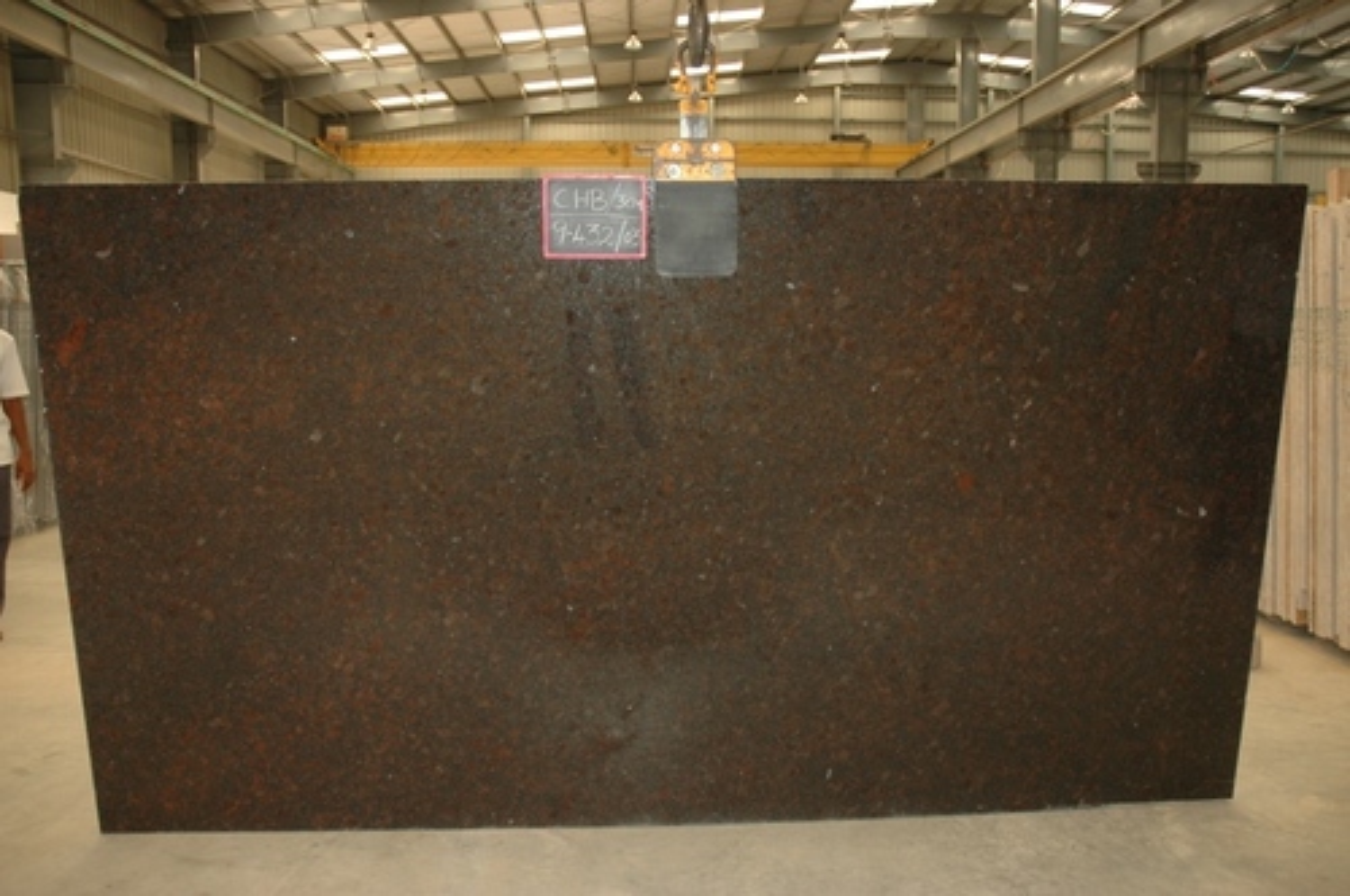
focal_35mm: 27
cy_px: 448
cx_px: 675
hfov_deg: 67.4
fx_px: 1011
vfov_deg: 47.8
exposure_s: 1/10
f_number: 3.5
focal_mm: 18
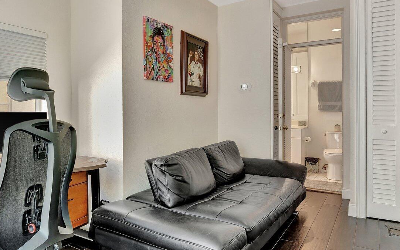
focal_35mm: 29
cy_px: 108
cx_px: 139
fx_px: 311
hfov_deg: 64.1
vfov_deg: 43.7
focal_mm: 14.8
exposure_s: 1/5
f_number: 8
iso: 500
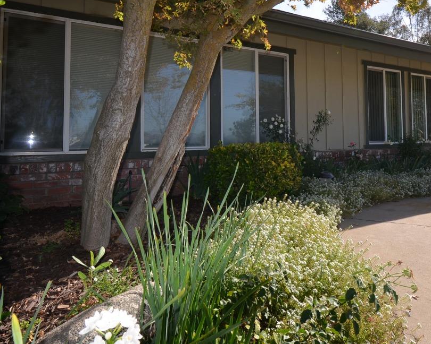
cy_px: 122
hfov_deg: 65.0
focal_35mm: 26
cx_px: 271
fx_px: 332
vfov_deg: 54.1
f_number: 9
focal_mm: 10
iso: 100
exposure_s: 1/200
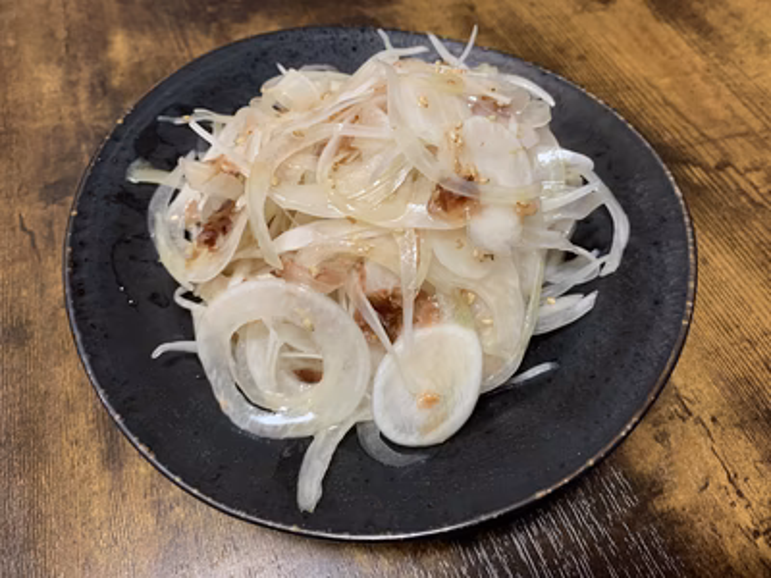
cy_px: 289
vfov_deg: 53.1
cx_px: 386
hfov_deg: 67.3
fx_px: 579
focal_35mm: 26
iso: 320
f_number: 1.8
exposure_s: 1/50
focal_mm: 4.25
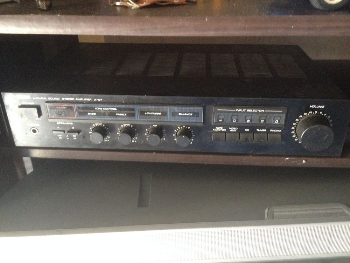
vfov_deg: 40.7
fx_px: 354
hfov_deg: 52.6
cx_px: 175
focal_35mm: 35
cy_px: 132
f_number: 2.4
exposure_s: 1/15
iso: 500
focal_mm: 4.28
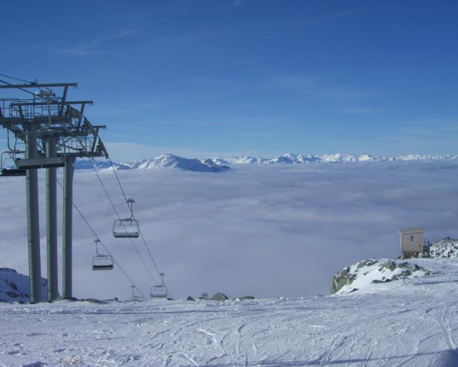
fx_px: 597
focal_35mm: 44
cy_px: 188
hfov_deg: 42.0
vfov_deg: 34.2
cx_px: 239
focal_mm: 7.9
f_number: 5.6
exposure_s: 1/640
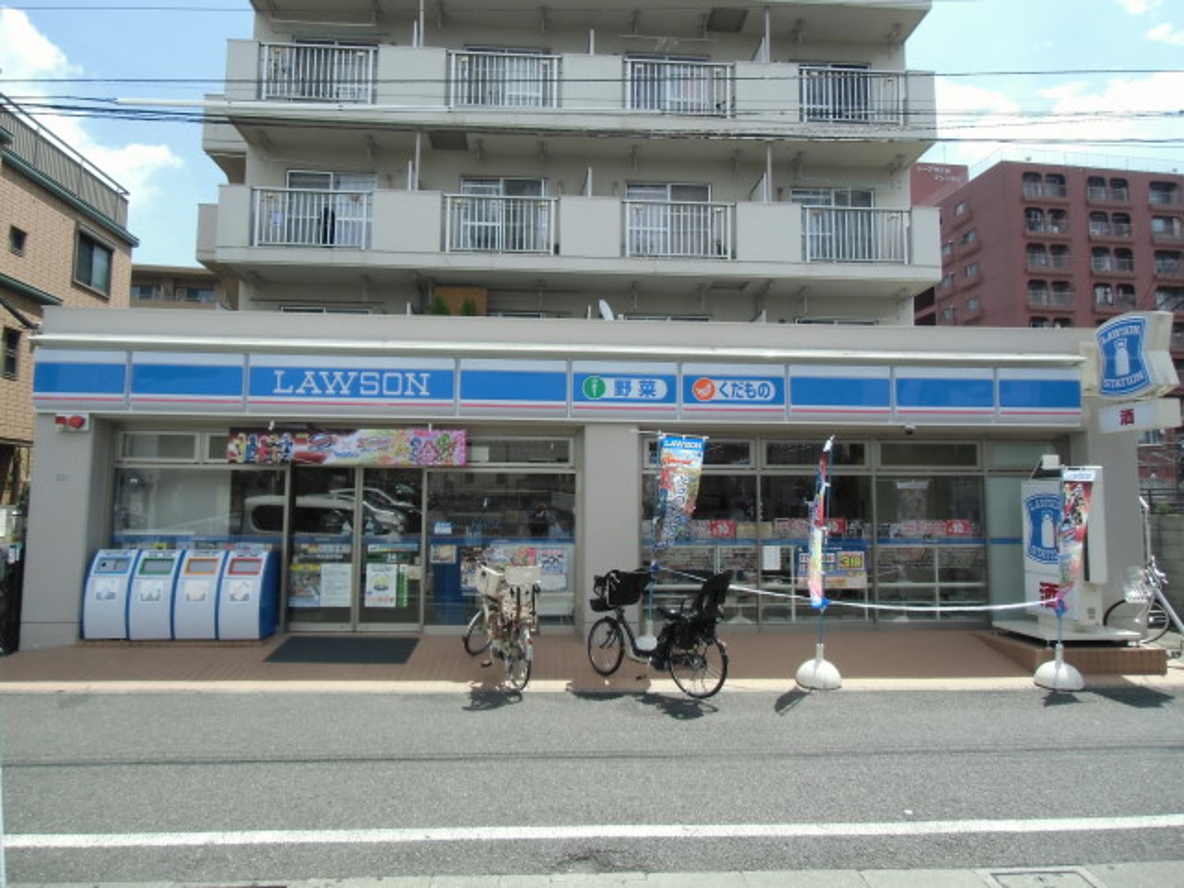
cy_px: 444
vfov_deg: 56.8
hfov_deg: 71.6
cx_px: 592
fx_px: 821
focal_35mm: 24
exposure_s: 1/500
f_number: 3
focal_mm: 4.24
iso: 64
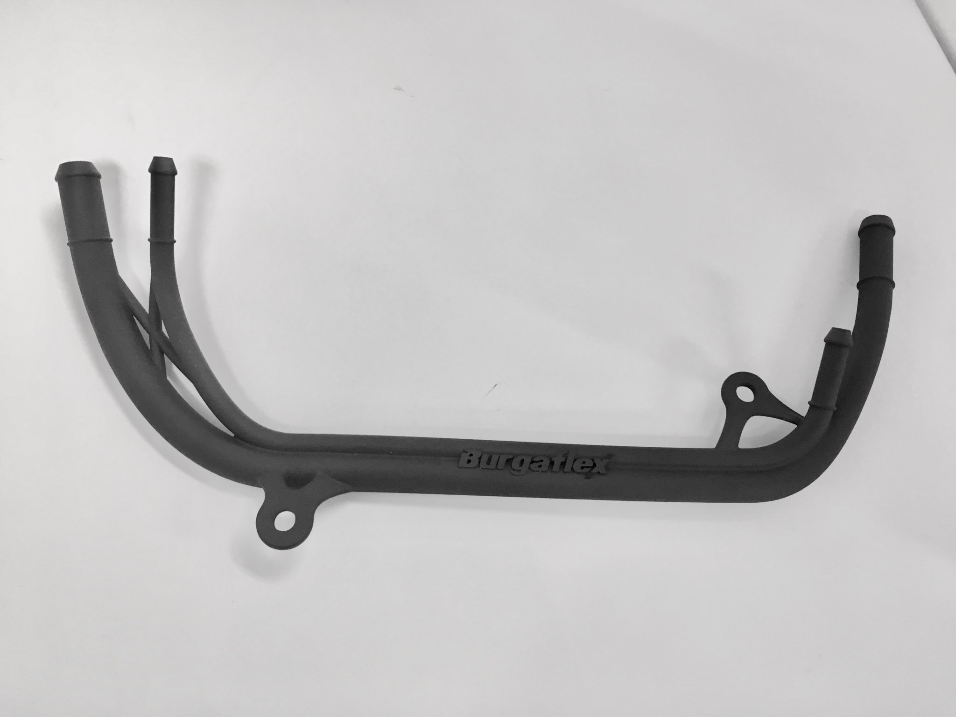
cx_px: 478
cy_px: 358
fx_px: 801
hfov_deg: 61.7
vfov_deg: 48.2
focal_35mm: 29
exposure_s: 1/33
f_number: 2.2
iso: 50
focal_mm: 4.15
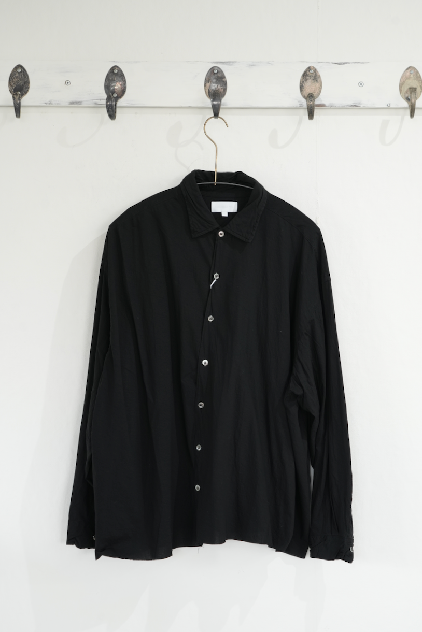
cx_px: 218
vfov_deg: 31.4
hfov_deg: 21.3
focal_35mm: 64
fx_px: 1125
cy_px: 315
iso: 800
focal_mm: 61
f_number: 6.3
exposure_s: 1/40
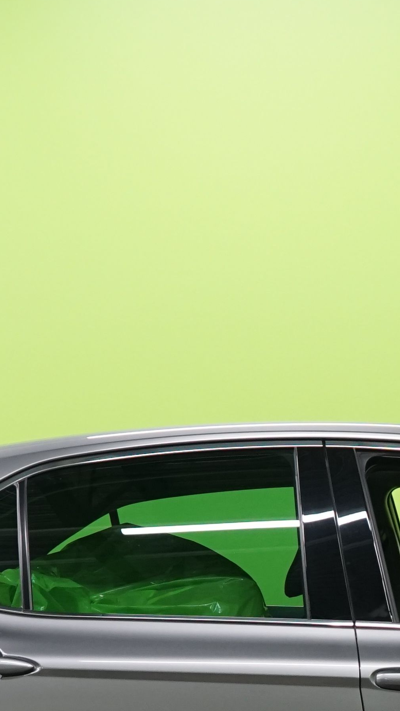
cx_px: 448
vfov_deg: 16.1
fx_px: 2452
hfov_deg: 9.2
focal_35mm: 130
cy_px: 732
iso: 1000
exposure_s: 1/60
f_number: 5
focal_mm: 37
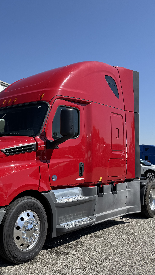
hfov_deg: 30.9
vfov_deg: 56.6
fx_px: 256
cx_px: -5
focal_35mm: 35
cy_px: 137
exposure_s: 1/4975
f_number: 1.78
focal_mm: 6.76
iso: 80
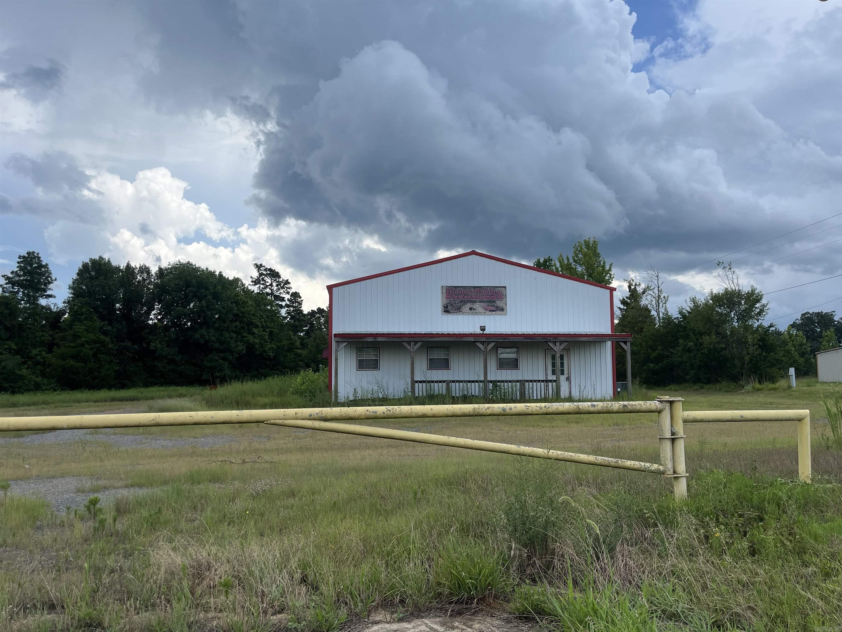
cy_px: 316
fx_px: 632
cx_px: 421
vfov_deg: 53.1
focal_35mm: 26
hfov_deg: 67.3
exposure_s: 1/2899
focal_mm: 5.1
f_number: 1.6
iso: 50
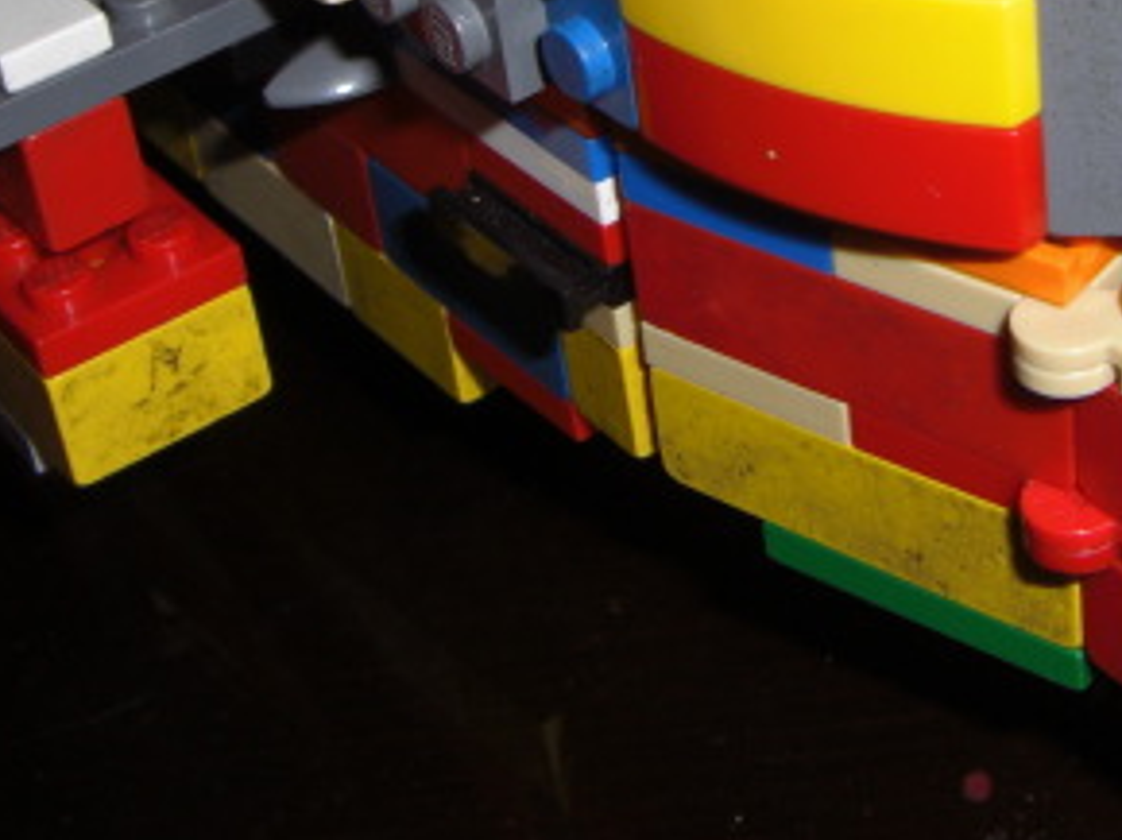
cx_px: 878
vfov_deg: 17.1
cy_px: -50
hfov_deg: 23.0
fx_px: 2720
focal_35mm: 84
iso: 64
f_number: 8
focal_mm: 6.2
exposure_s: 1/60
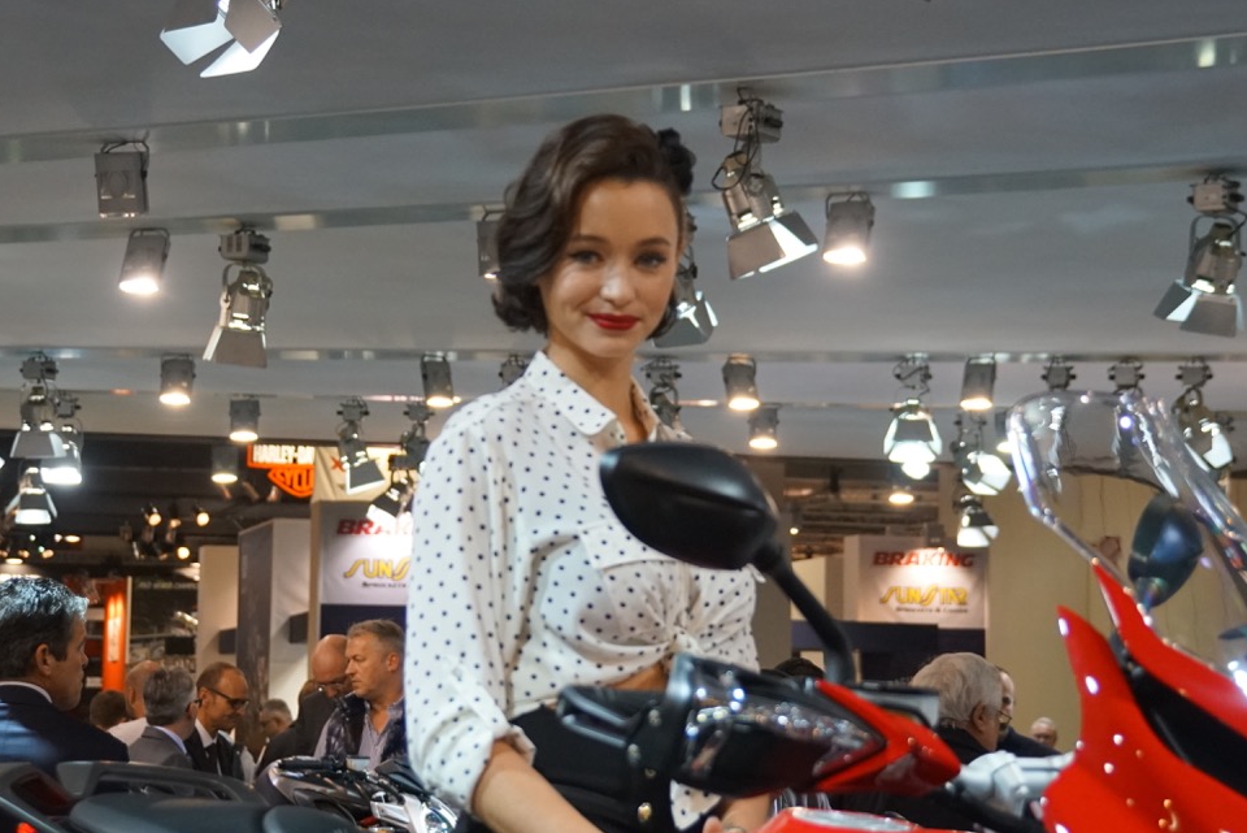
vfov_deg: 13.7
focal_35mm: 100
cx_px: 649
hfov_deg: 20.4
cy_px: 426
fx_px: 3465
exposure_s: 1/160
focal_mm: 50
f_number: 5
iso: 2000
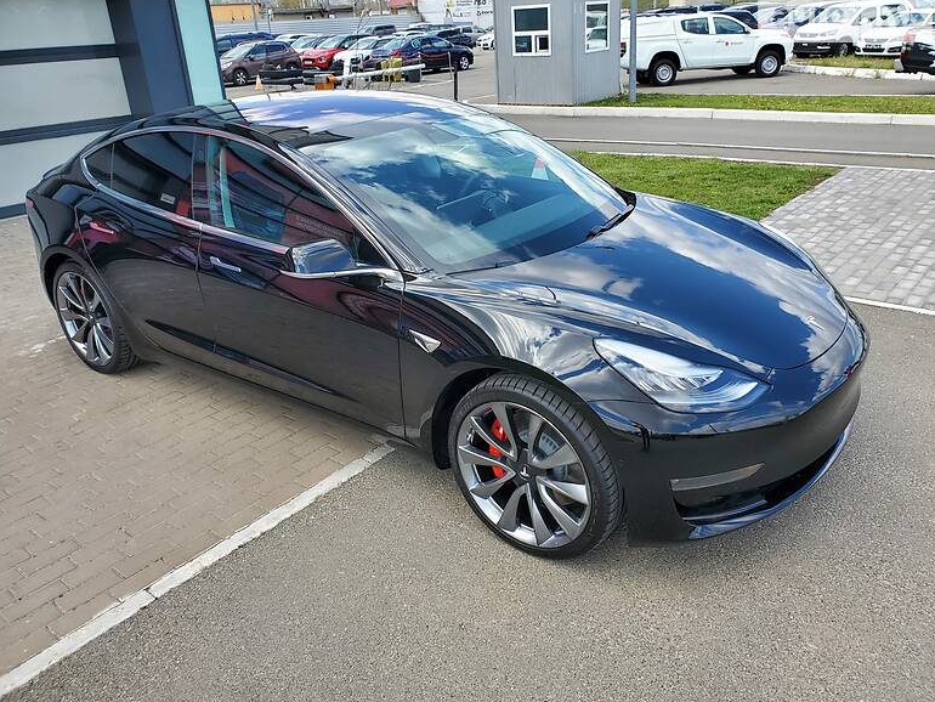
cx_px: 465
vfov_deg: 51.4
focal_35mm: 27
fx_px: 730
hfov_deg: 65.3
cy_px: 340
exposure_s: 1/342
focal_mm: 4.3
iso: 50
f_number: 2.4
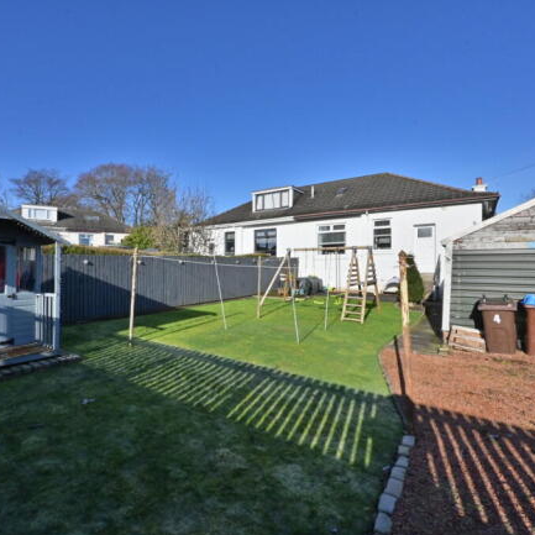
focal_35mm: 18
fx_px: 315
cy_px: 268
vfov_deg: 80.7
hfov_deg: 79.8
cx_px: 215
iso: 2500
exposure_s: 1/1250
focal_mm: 14
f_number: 22
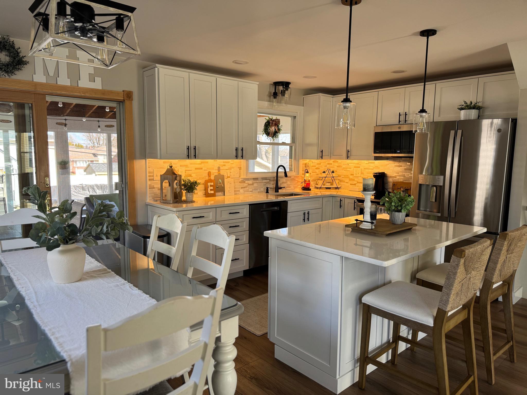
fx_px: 365
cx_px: 264
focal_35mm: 24
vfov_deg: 56.8
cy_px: 198
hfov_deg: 71.6
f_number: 1.78
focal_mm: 6.76
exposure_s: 1/120
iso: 125
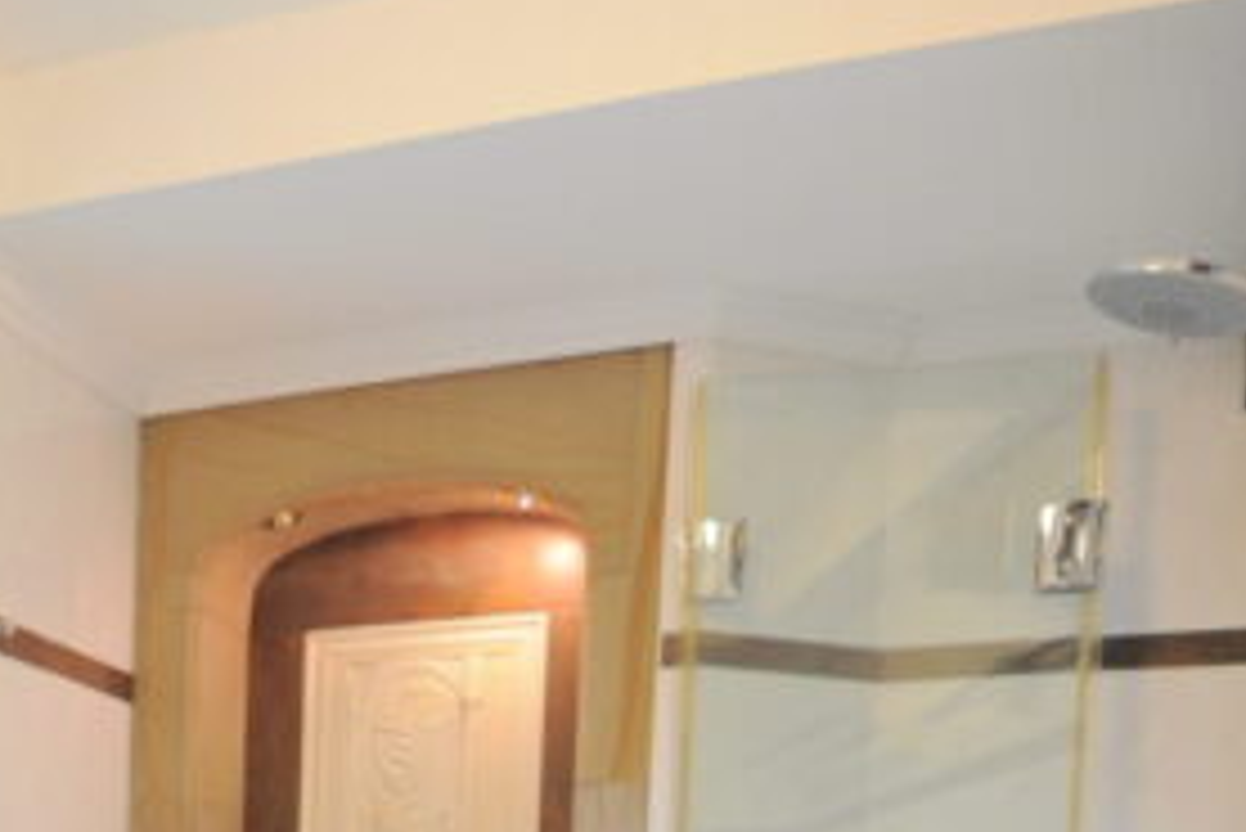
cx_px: 67
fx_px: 1857
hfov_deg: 34.5
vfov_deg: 21.5
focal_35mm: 54
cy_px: 1219
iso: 800
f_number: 3.2
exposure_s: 1/40
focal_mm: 11
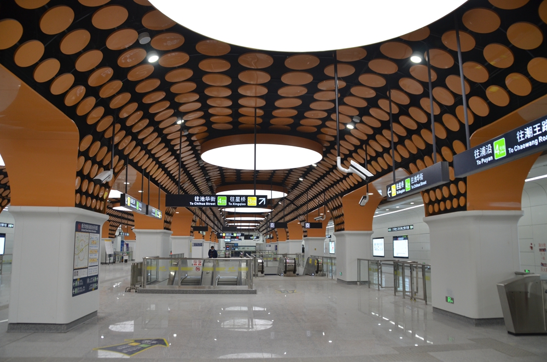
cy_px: 181
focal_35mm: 27
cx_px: 274
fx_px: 409
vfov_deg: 47.7
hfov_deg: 67.5
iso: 400
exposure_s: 1/100
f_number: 5
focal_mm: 18
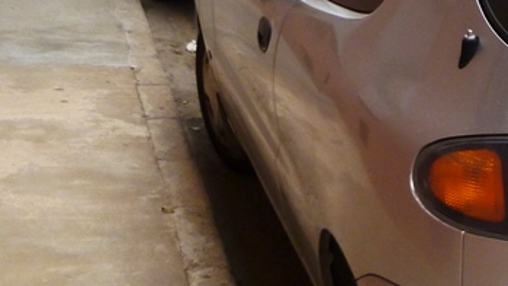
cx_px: 711
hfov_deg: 19.0
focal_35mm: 102
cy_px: 123
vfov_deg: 11.9
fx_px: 1374
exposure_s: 1/200
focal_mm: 5.7
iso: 160
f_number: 3.5
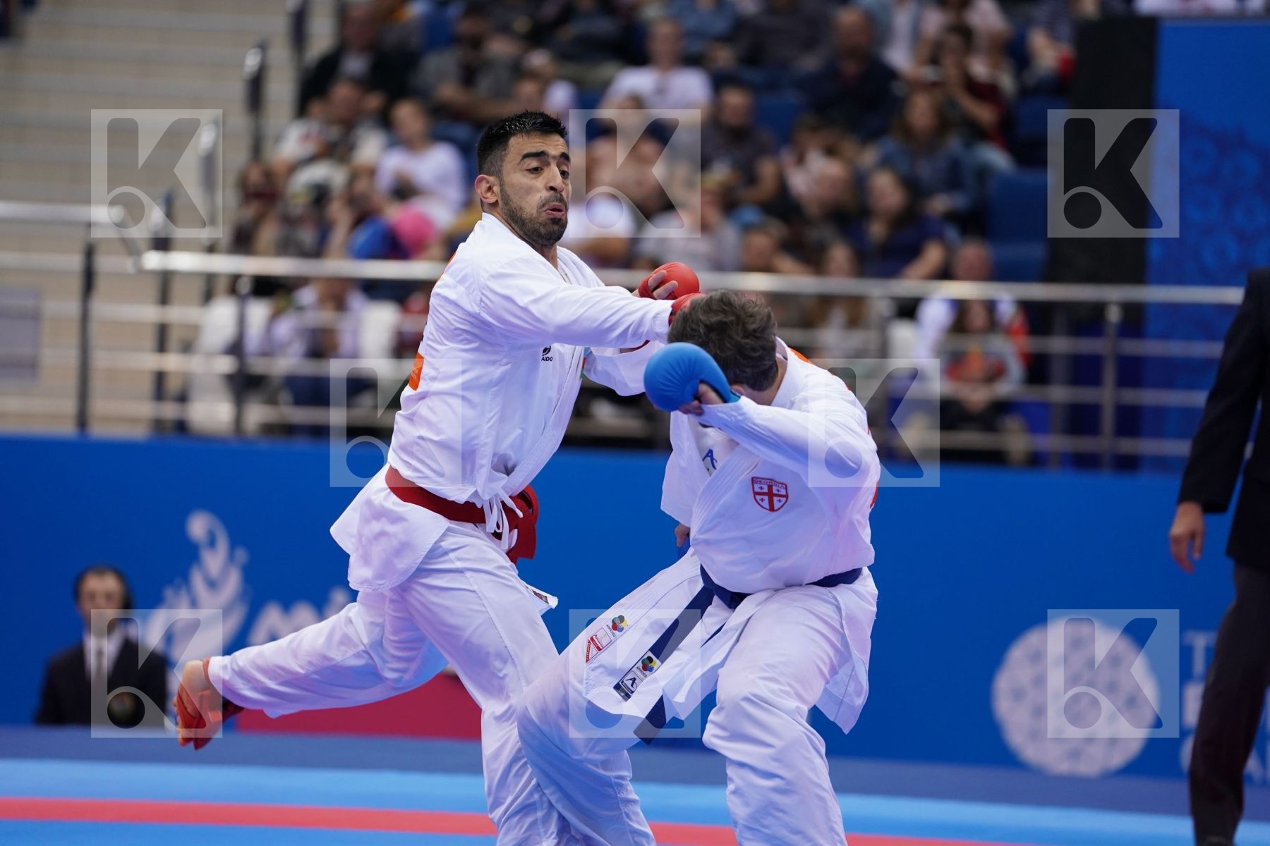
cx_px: 635
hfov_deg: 10.3
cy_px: 423
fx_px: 7055
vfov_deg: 6.9
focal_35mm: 200
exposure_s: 1/1000
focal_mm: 200
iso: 1250
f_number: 2.8
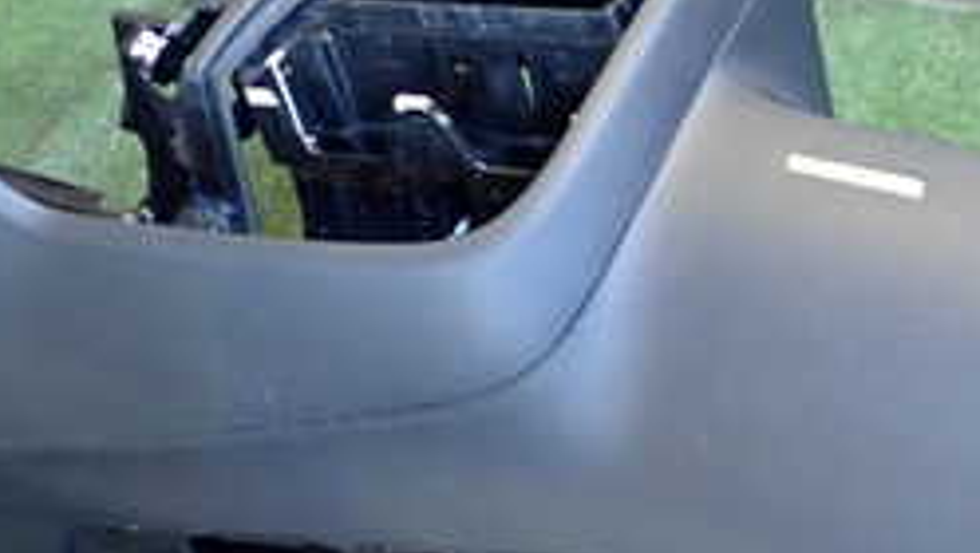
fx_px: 2055
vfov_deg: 15.0
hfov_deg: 26.8
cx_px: 565
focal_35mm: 79
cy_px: 565
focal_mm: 5.4
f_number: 2.3
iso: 800
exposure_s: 1/30
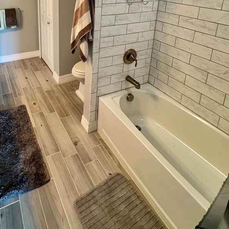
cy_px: 19
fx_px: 187
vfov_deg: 54.1
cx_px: 59
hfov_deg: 59.8
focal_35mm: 25
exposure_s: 1/60
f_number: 2.2
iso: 320
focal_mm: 2.22
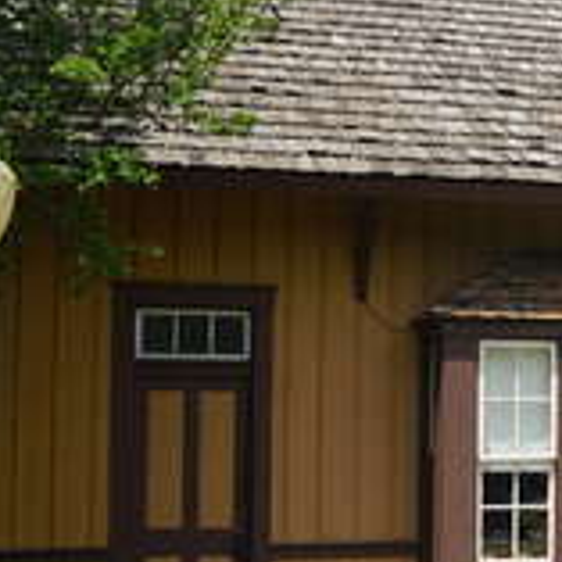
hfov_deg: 15.4
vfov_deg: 16.7
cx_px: 852
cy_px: 342
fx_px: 1910
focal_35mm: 104
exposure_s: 1/125
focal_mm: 16
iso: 100
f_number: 11
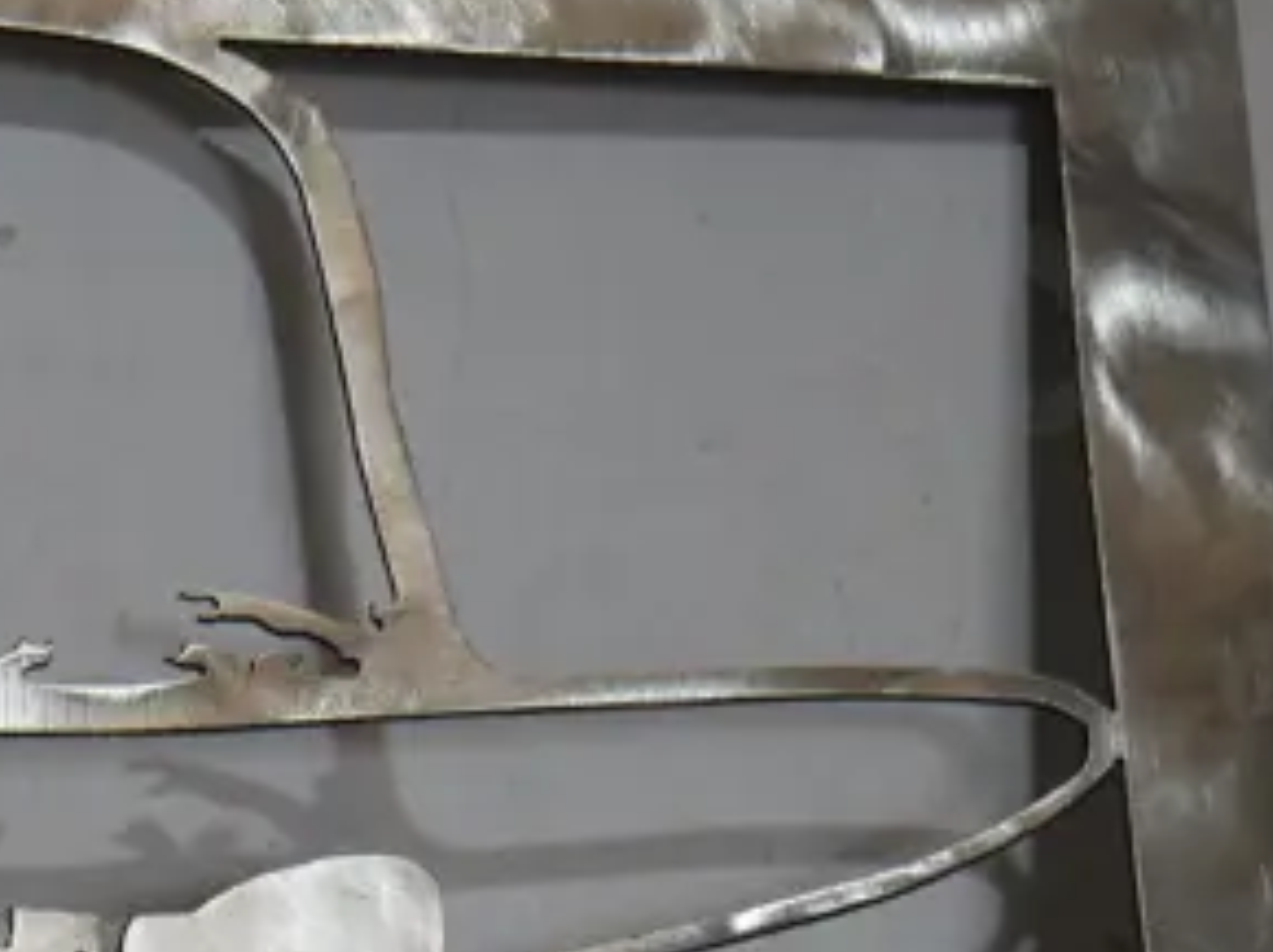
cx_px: -277
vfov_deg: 14.2
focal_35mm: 99
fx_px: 3638
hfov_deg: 18.7
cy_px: 1305
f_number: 3.5
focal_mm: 14
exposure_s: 1/100
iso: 200
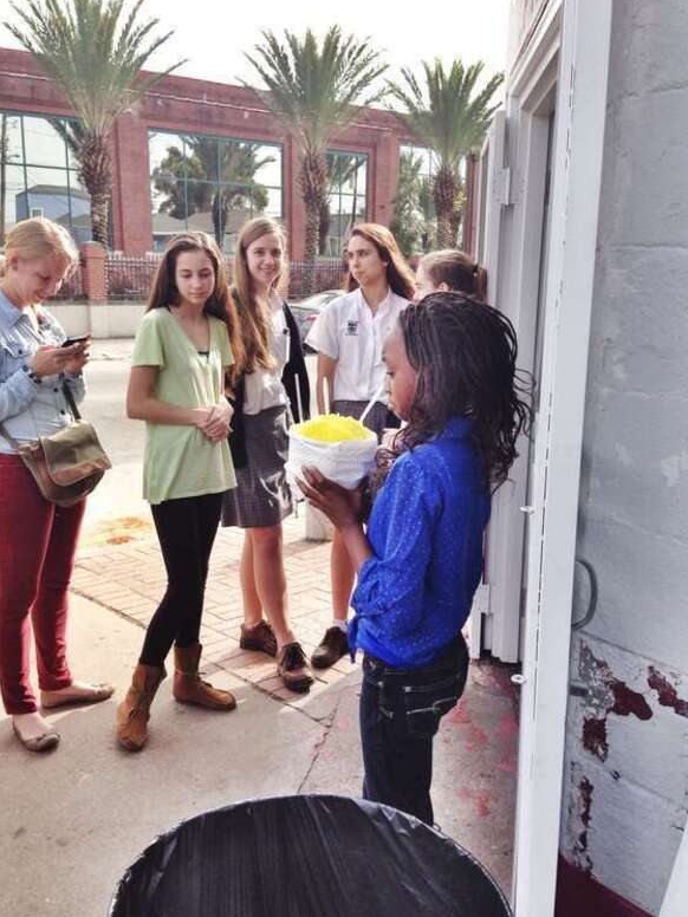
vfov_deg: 54.0
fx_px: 901
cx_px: 335
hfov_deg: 41.8
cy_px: 468
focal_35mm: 34
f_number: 2.4
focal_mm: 4.12
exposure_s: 1/420
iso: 50
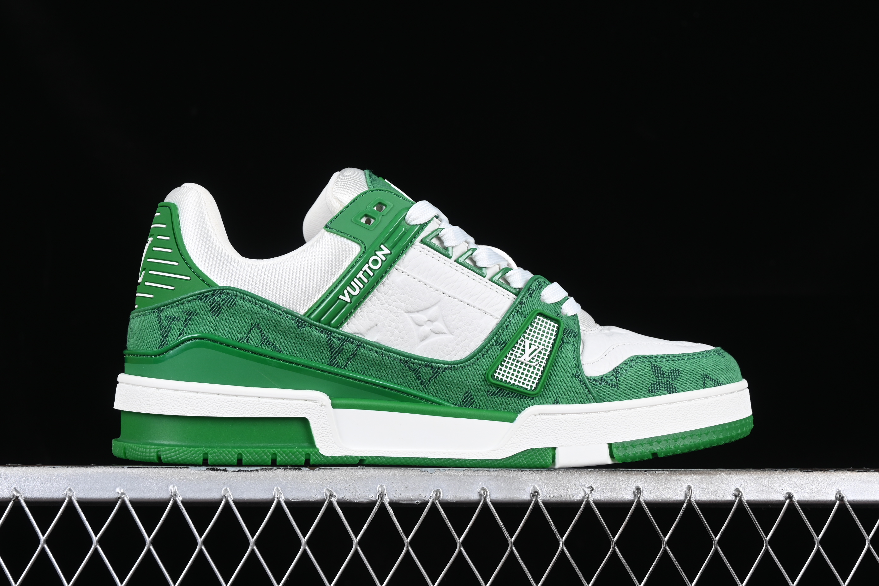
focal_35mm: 75
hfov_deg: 27.0
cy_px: 293
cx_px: 440
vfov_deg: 18.2
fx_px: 1831
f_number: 8
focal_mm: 50
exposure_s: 1/80
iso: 160
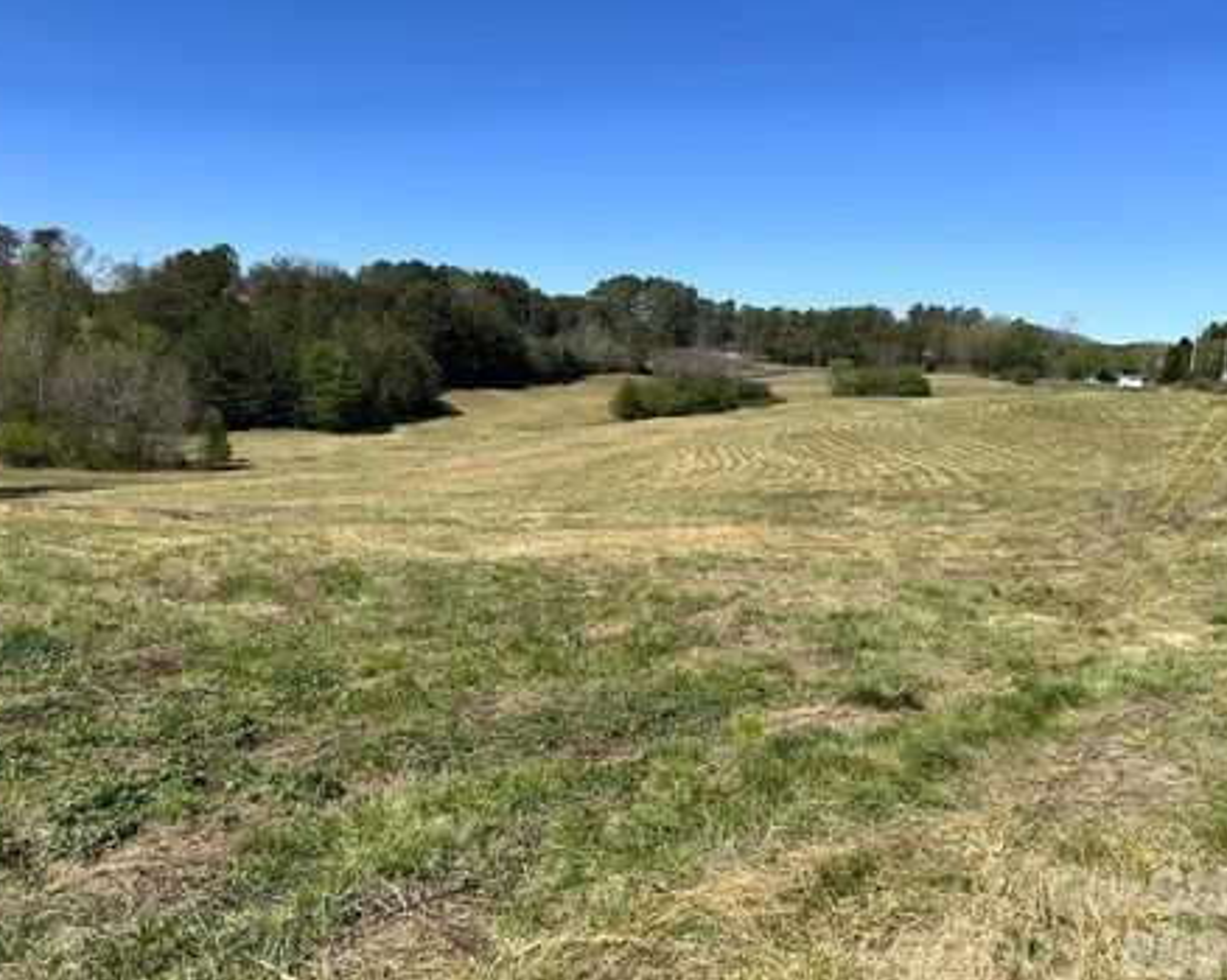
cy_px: 477
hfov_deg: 60.4
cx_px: 569
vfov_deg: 49.9
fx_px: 1053
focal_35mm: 29
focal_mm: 5.7
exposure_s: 1/4444
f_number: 1.5
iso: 50
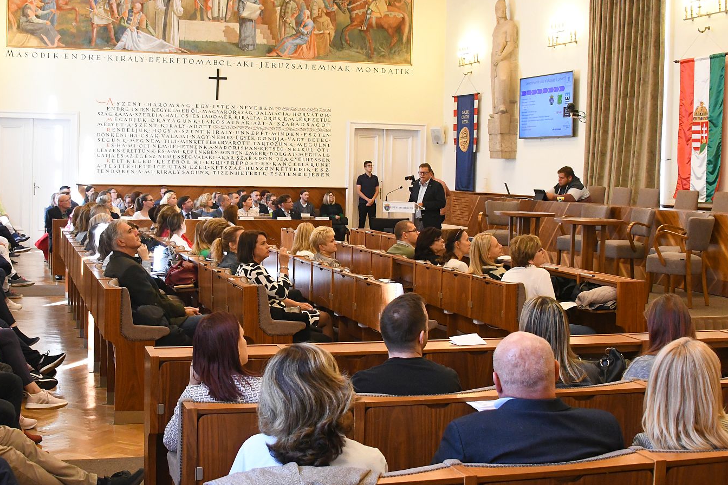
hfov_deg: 39.5
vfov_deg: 27.0
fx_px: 1011
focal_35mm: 50
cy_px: 205
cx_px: 323
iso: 5000
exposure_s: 1/160
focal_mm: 28
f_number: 6.3
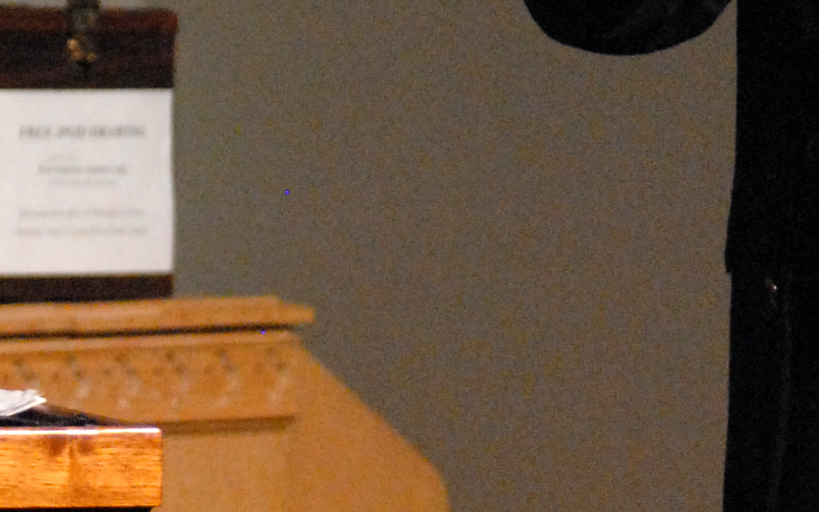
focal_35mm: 909
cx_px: 762
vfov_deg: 1.4
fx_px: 20295
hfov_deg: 2.3
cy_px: 574
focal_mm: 145
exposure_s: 1/200
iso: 1600
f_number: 2.8
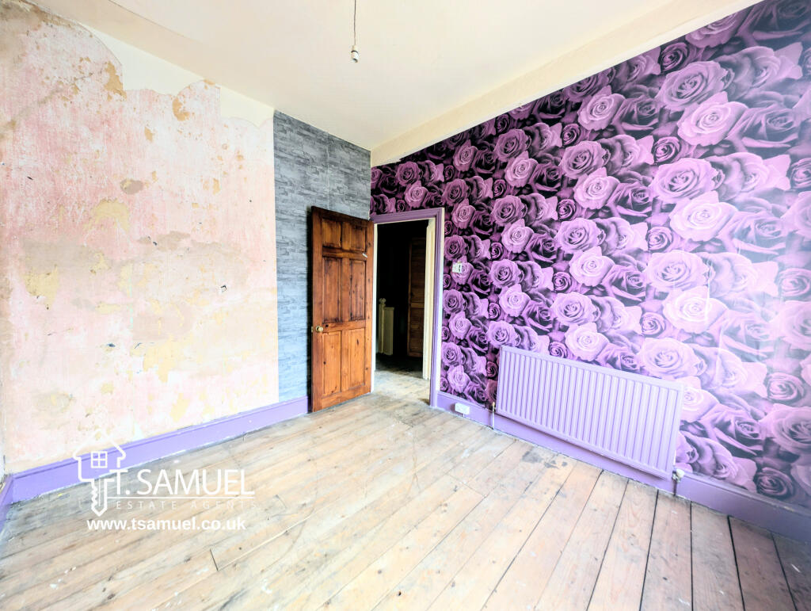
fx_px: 282
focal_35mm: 12
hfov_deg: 110.5
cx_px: 406
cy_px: 306
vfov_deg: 94.6
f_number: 1.95
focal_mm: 2.23
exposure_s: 1/19.1
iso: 58
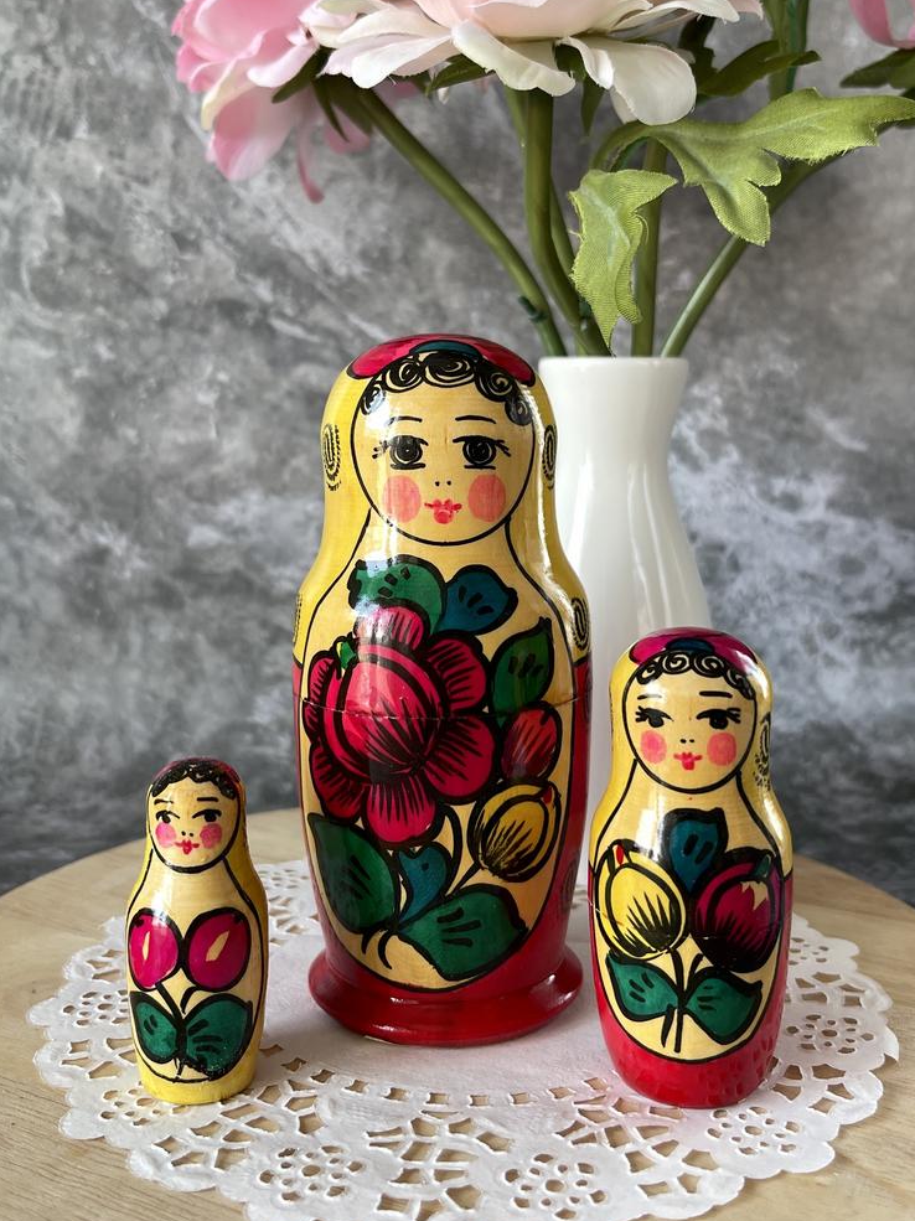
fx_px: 917
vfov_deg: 67.3
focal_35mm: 26
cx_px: 469
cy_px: 622
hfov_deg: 53.0
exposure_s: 1/121
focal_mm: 5.1
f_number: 1.6
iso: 80
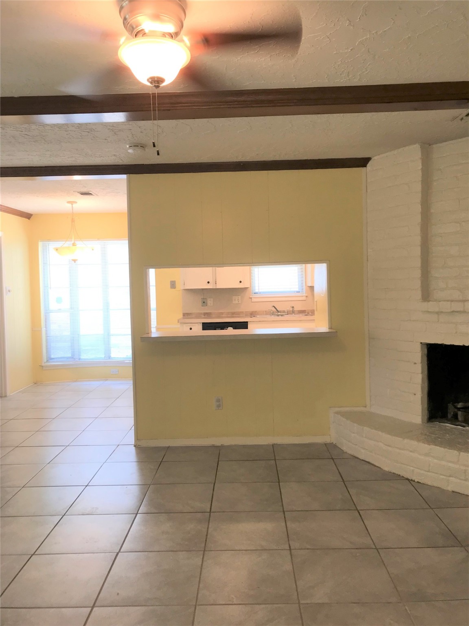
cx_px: 234
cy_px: 313
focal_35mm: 28
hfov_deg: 49.7
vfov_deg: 63.4
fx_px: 506
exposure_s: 1/32
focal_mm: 3.99
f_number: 1.8
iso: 20
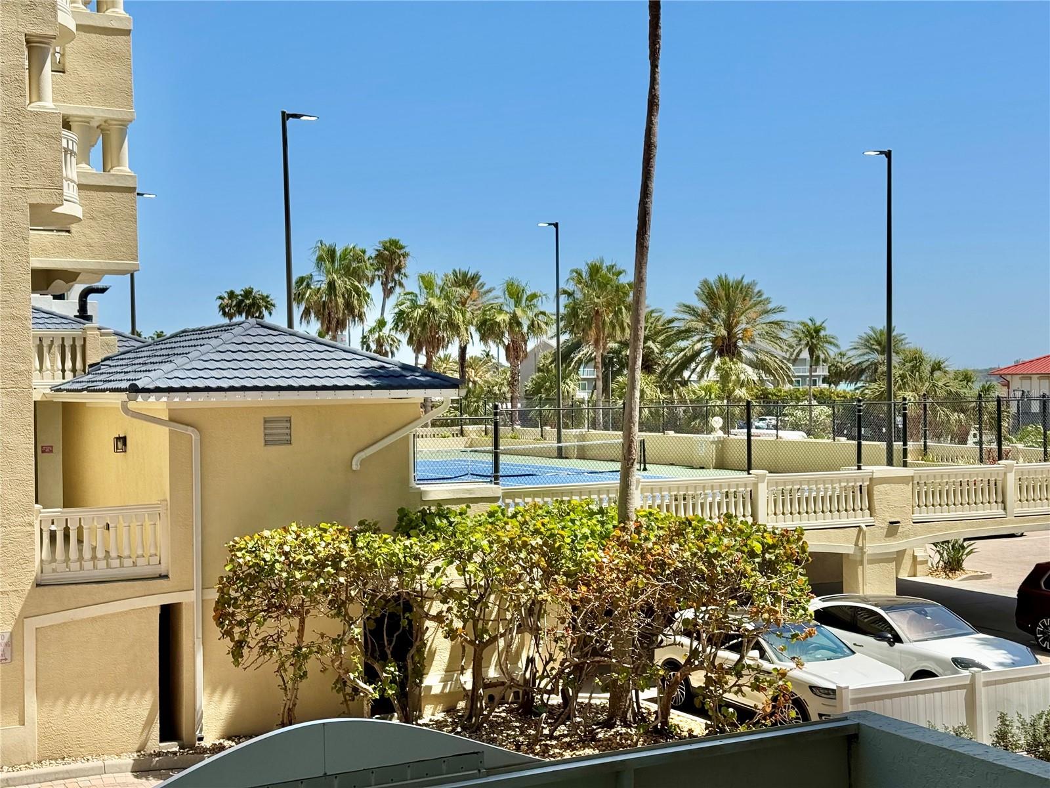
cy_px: 394
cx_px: 525
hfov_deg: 39.7
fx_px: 1456
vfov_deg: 30.3
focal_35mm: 48
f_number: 1.78
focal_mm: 6.76
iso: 64
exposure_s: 1/4310
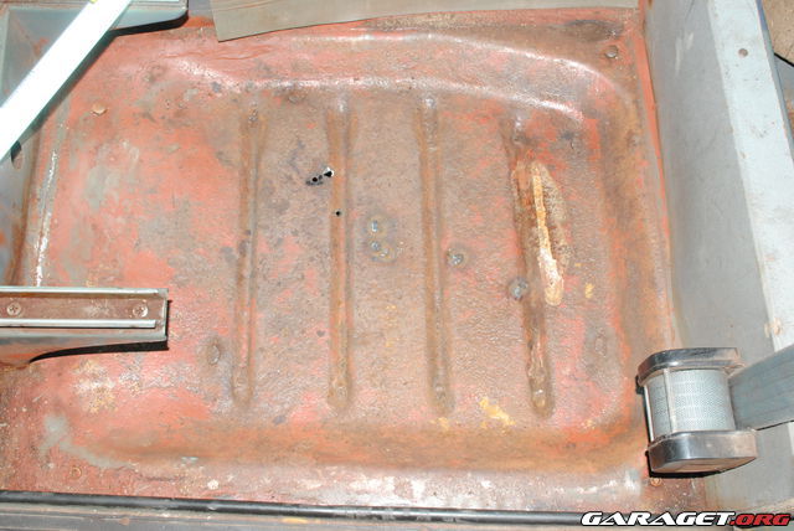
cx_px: 397
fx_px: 795
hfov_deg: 53.1
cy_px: 266
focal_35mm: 36
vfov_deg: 36.9
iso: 800
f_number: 10
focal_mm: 24
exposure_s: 1/20
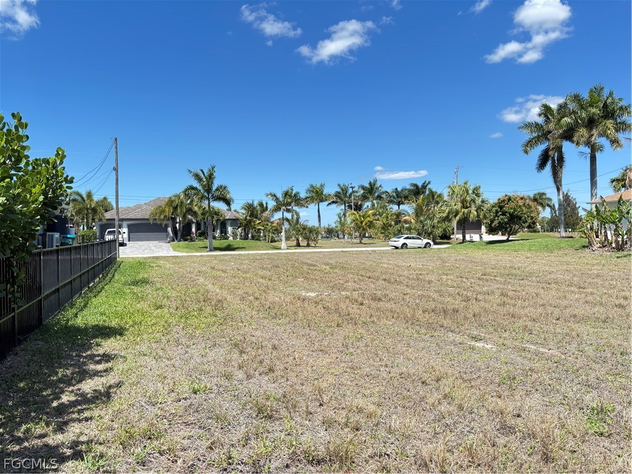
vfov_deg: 53.1
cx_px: 316
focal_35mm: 26
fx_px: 475
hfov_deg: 67.3
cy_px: 237
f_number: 1.6
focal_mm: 5.96
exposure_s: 1/1418
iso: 50
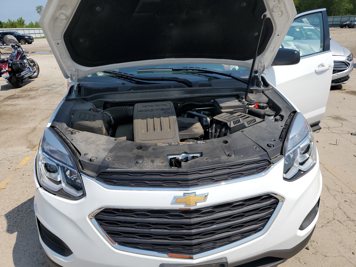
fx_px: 267
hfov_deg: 67.3
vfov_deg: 53.1
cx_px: 178
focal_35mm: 26
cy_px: 134
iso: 50
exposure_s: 1/5000
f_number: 1.5
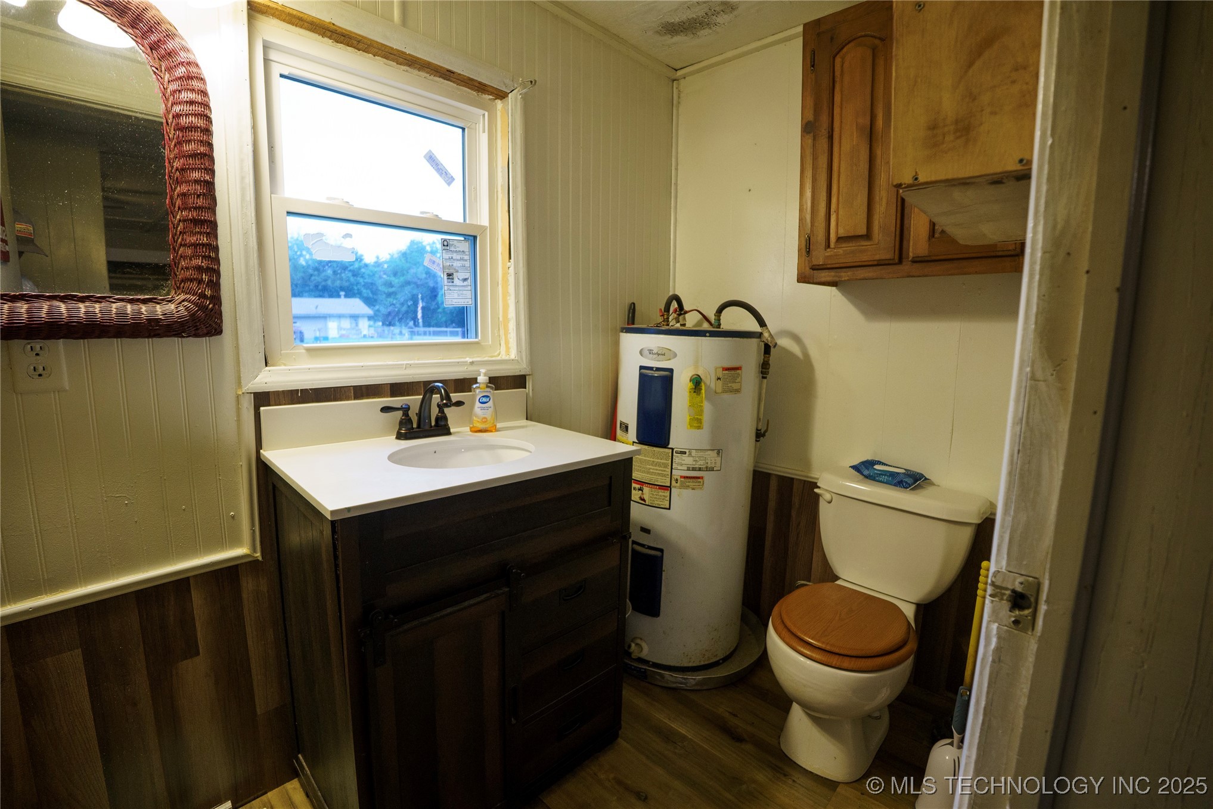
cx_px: 606
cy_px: 404
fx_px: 505
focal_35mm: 15
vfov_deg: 77.3
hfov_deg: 100.4
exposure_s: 1/100
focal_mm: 10
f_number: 2.8
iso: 800
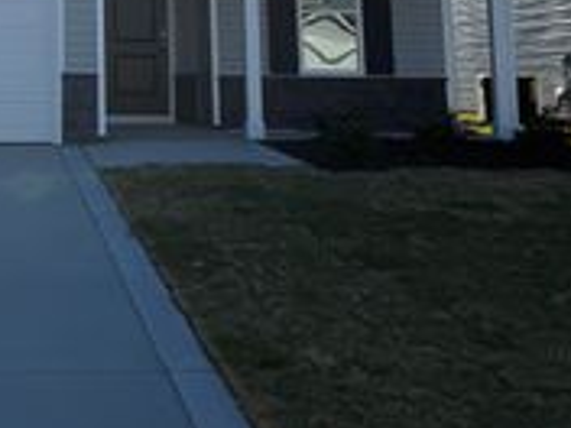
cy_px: -115
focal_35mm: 68
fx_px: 1122
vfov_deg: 20.0
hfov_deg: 27.0
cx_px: 6
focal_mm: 6.76
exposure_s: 1/7353
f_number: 1.78
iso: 80
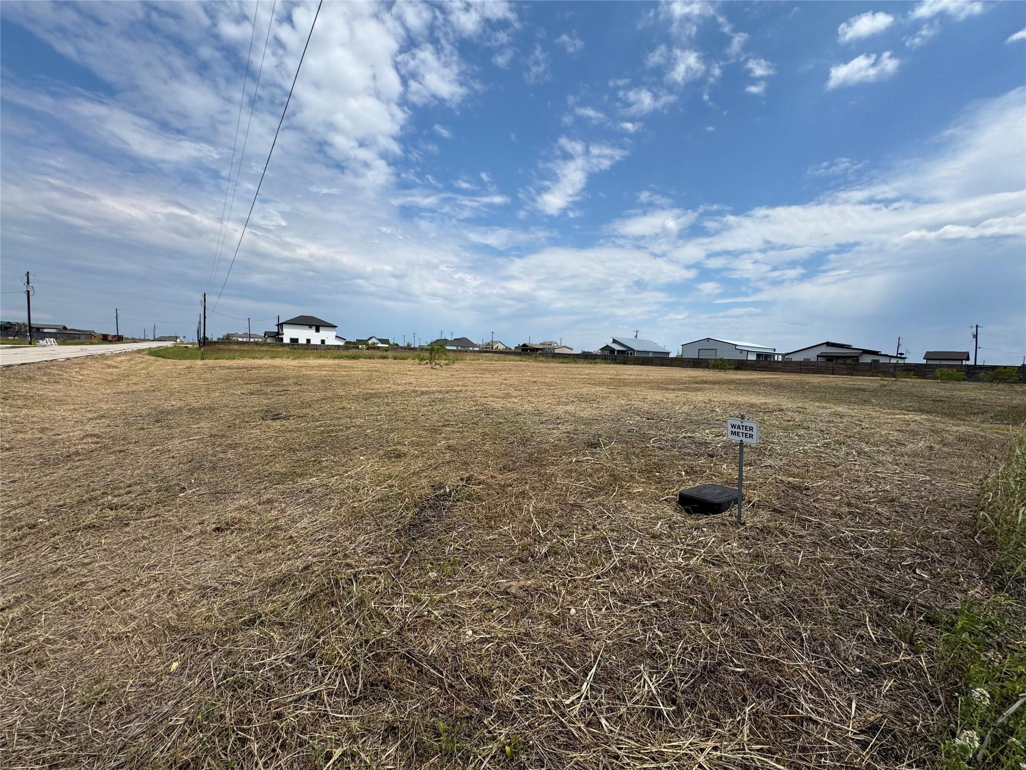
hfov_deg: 102.1
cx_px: 513
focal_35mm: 14
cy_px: 385
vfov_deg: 85.7
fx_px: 415
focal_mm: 2.22
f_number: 2.2
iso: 50
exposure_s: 1/3247
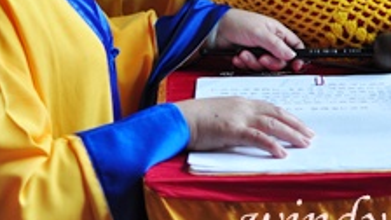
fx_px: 1528
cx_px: 231
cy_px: -222
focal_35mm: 147
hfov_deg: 14.6
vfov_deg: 7.9
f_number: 2.2
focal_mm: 35
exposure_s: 1/60
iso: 320
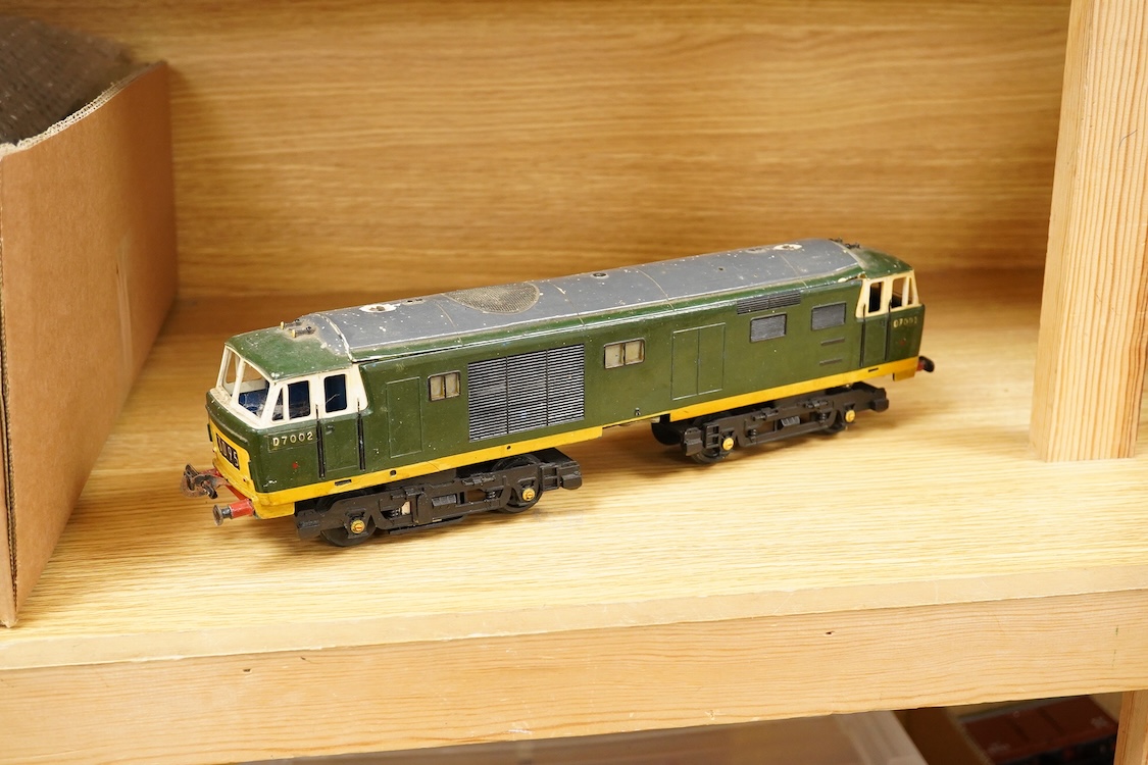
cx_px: 574
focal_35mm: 45
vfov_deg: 29.9
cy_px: 382
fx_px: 1435
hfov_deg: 43.6
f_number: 8
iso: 2500
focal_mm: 30
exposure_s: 1/80
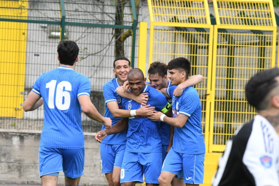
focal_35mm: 600
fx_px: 4650
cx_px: 140
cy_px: 93
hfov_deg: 3.4
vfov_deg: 2.3
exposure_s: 1/800
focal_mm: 400
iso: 2800
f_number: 13
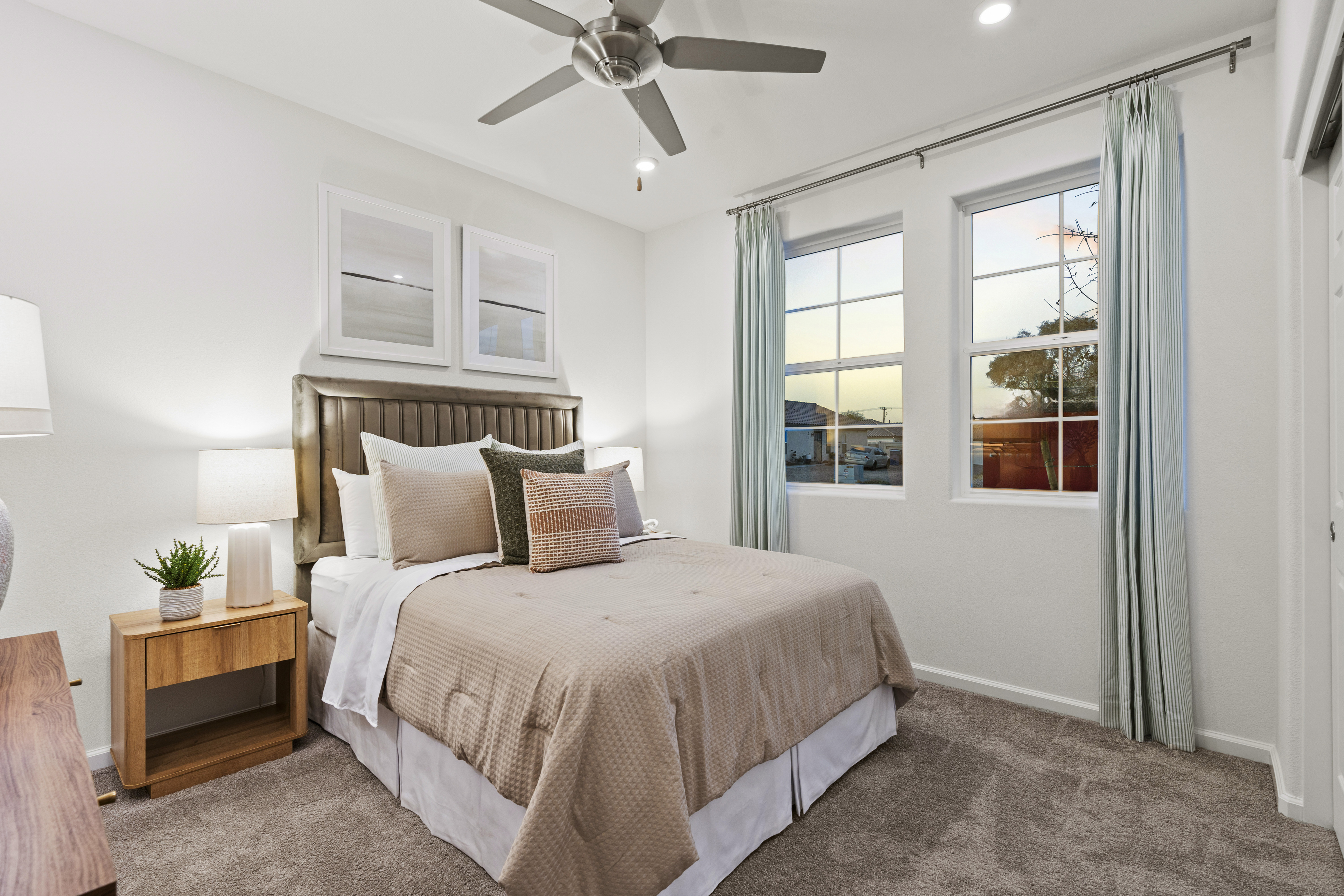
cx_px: 672
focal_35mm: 16
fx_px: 597
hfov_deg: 96.7
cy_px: 448
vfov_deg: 73.7
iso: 200
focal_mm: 16
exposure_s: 1/6
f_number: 8
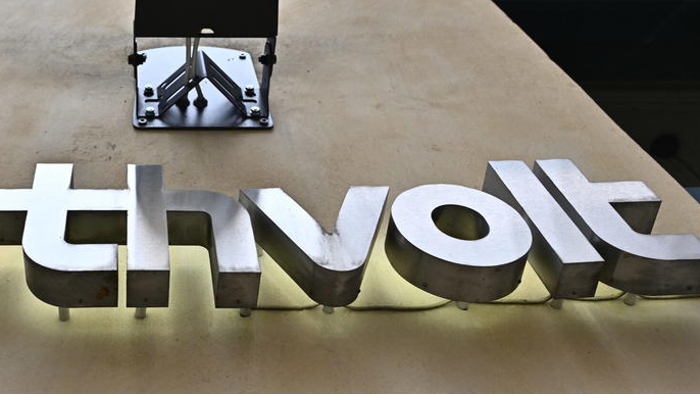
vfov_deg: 27.0
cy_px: 154
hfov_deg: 44.8
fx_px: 817
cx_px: 176
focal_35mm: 44
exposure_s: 1/400
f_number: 5
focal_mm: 24
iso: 800
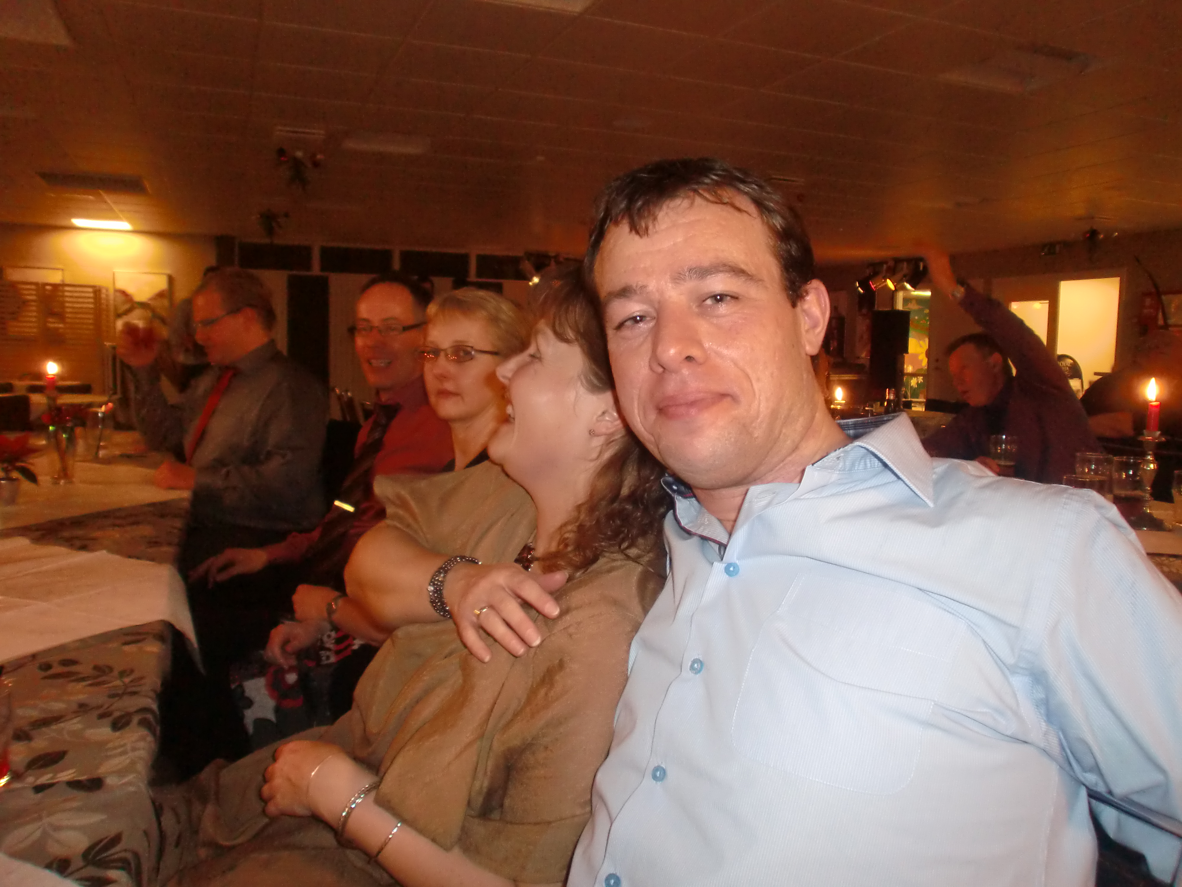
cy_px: 444
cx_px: 591
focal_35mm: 26
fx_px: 888
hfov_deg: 67.3
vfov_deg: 53.1
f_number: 2.6
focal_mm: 4.65
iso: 400
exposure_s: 1/30
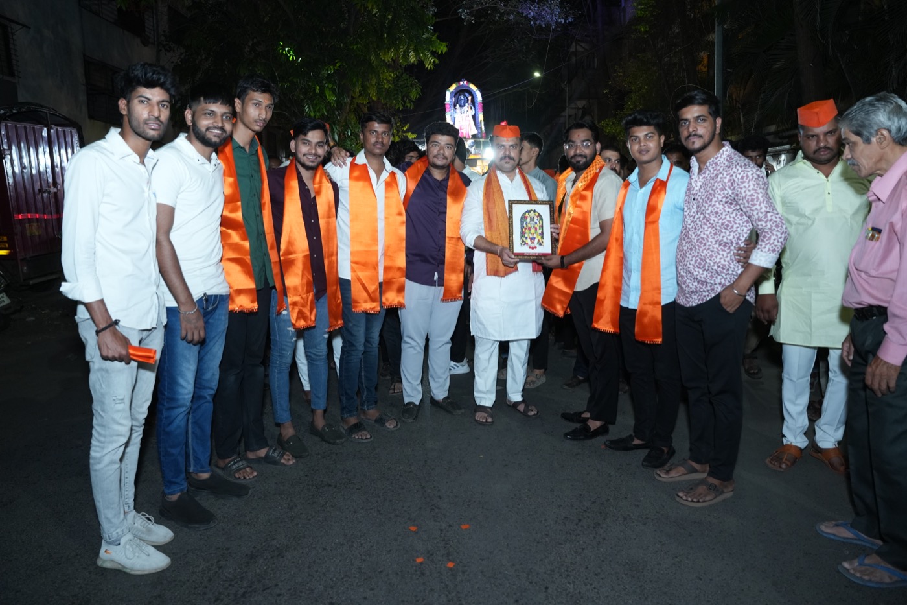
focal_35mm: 24
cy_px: 302
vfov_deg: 53.1
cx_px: 454
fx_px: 605
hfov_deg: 73.8
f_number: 4
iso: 2000
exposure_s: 1/200
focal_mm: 24
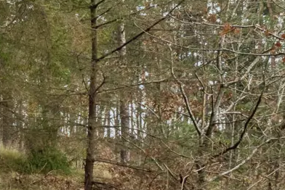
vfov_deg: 14.3
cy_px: 154
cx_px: -127
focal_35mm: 95
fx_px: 756
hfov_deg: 19.0
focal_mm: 13
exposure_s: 1/100
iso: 200
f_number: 8
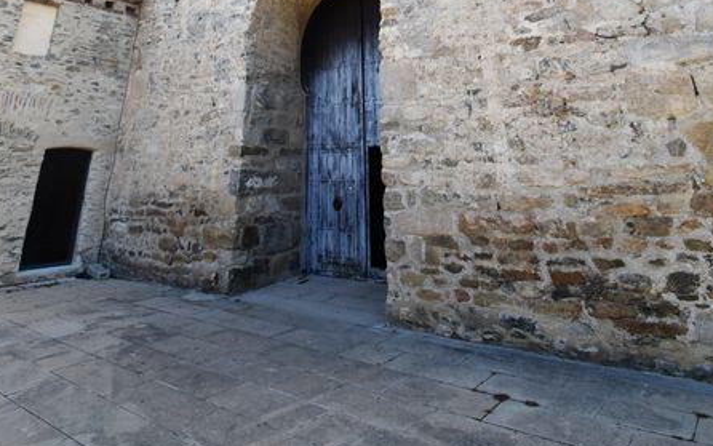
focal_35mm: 24
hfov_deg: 74.8
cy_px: -48
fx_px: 466
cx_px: 362
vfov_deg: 40.8
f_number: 7.1
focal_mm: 10
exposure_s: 1/200
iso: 400
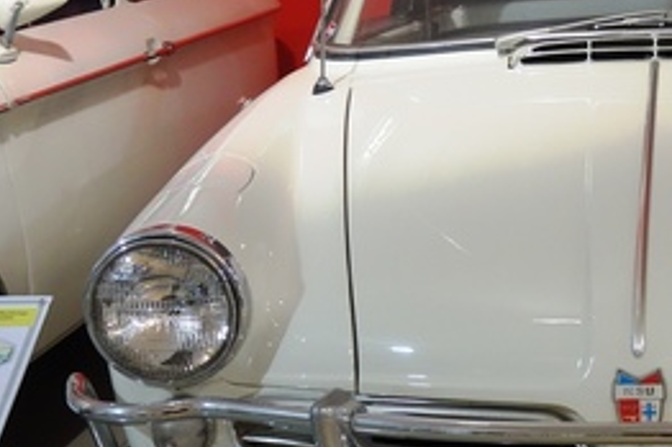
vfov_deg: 14.5
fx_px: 1752
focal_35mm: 94
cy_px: 249
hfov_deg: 21.3
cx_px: 585
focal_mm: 15.1
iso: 800
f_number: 2.8
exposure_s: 1/40
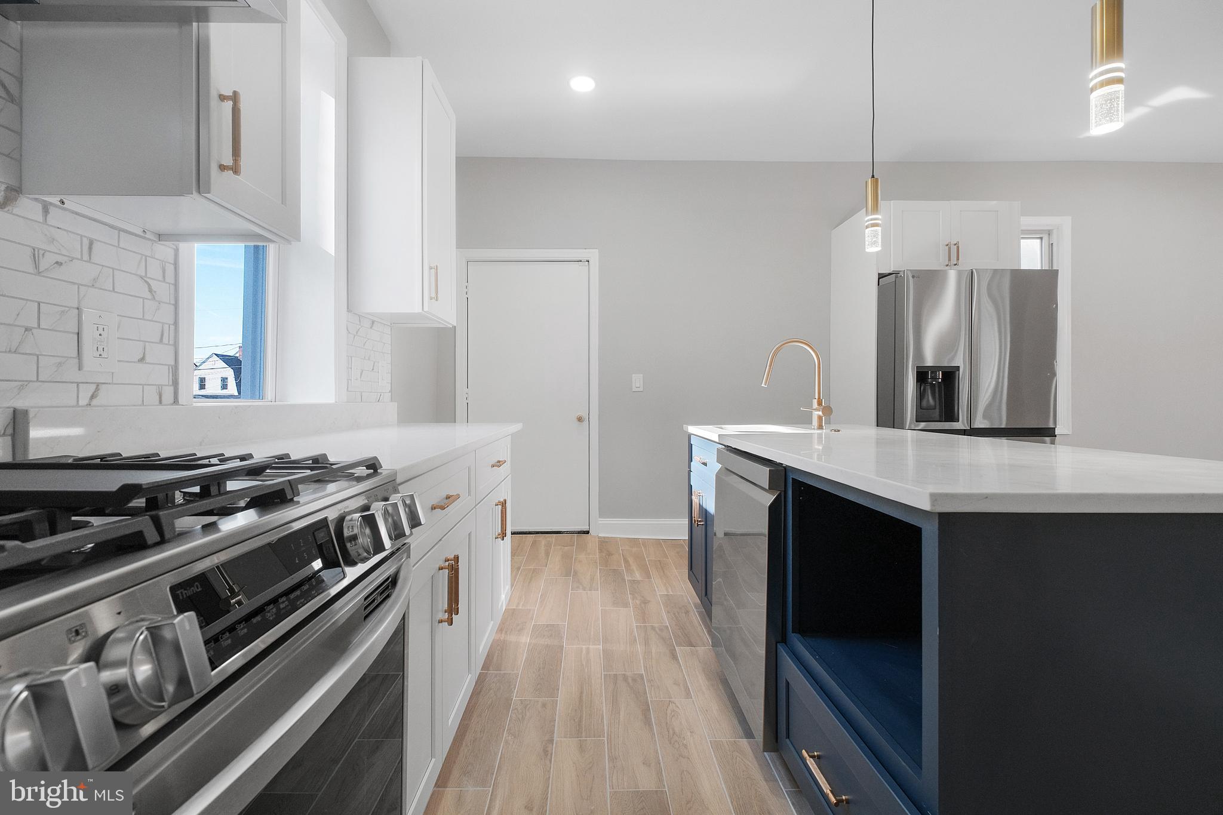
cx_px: 612
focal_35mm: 15
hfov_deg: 100.4
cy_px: 408
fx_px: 510
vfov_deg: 77.3
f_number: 5.6
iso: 800
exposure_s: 1/200
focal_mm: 10
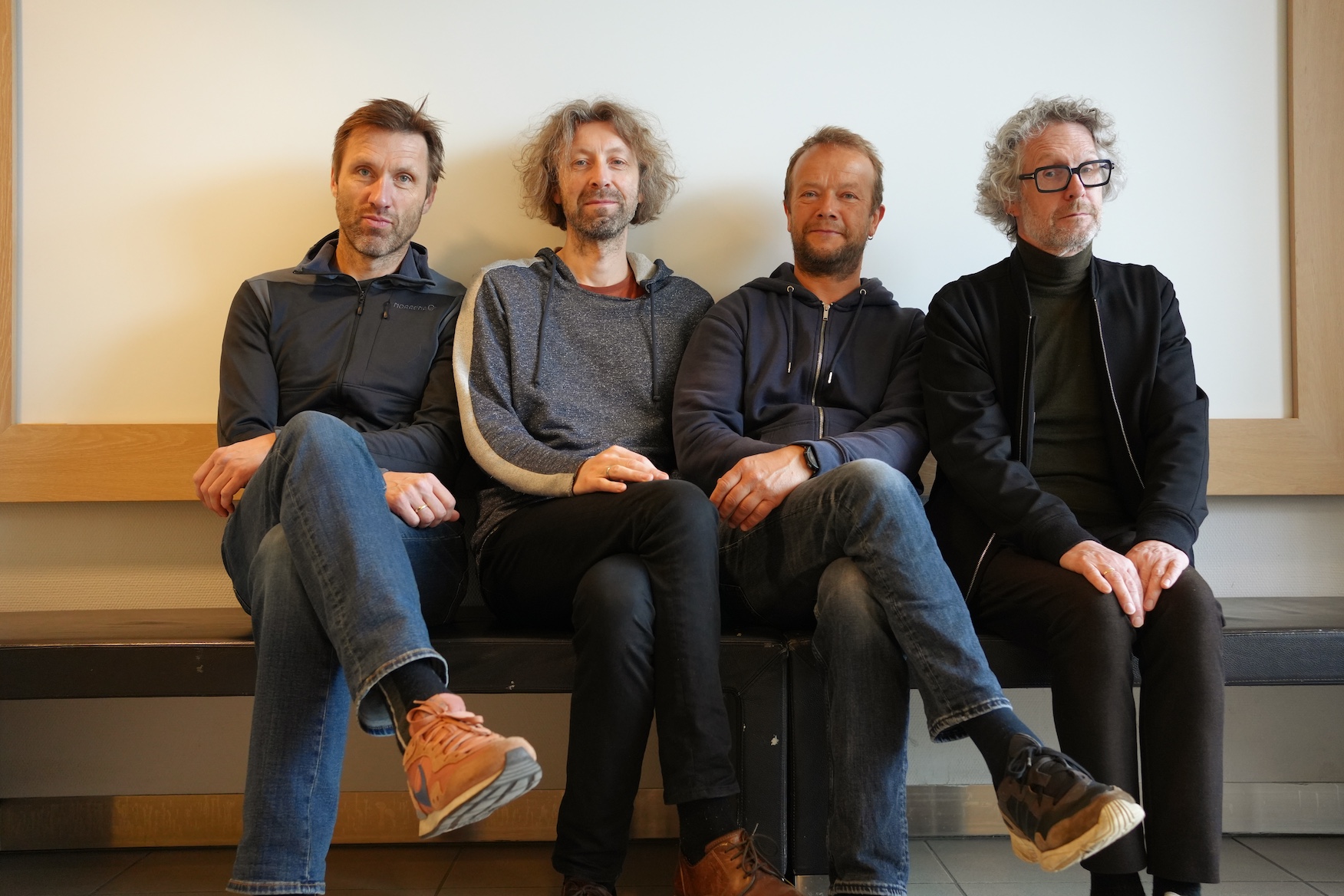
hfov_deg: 54.4
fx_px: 1307
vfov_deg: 37.9
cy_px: 448
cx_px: 672
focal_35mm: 35
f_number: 4
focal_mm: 35
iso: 2500
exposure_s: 1/160
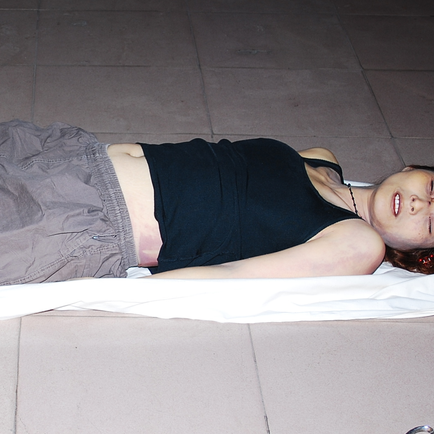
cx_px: 35
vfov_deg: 15.6
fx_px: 1589
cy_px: 225
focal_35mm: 112
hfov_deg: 15.4
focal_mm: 32
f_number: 3.8
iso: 100
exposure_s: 1/60
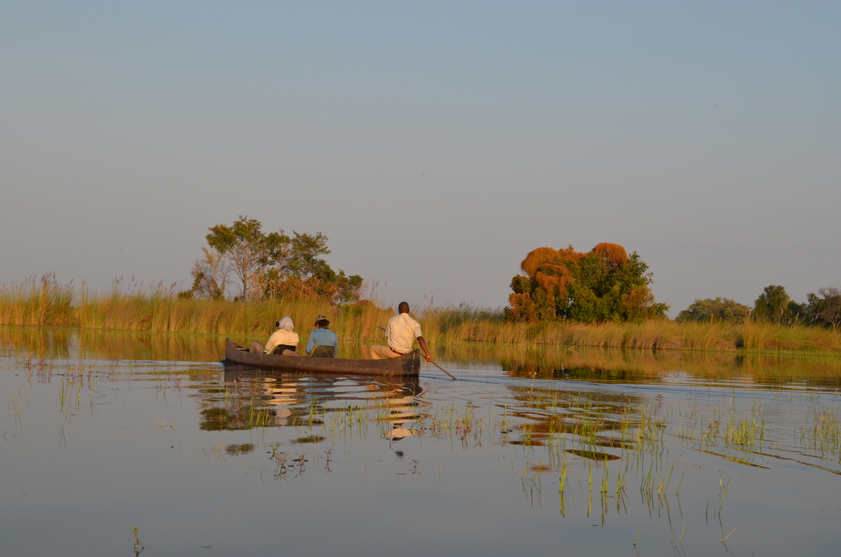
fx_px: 1574
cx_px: 420
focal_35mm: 68
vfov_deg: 20.1
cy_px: 278
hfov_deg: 29.9
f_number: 8
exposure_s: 1/250
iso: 200
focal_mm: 45
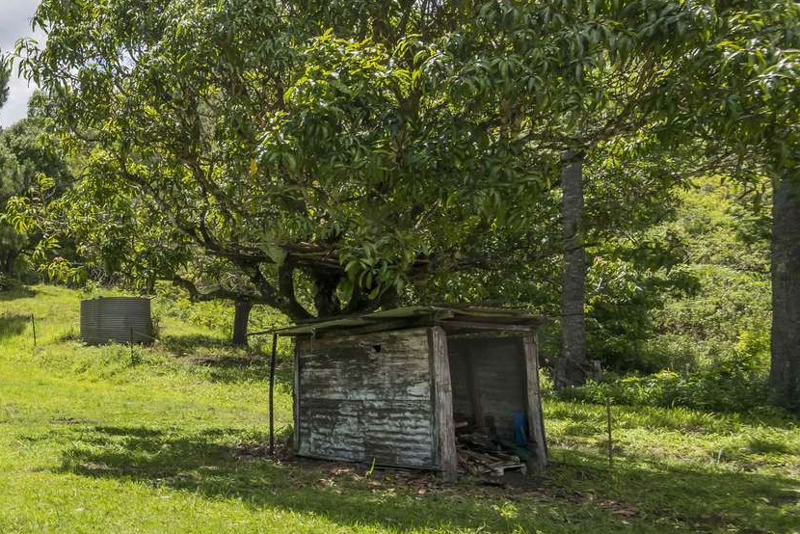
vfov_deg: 35.6
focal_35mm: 37
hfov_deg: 40.8
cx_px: -96
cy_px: 357
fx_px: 822
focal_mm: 16
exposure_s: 1/1250
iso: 500
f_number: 8
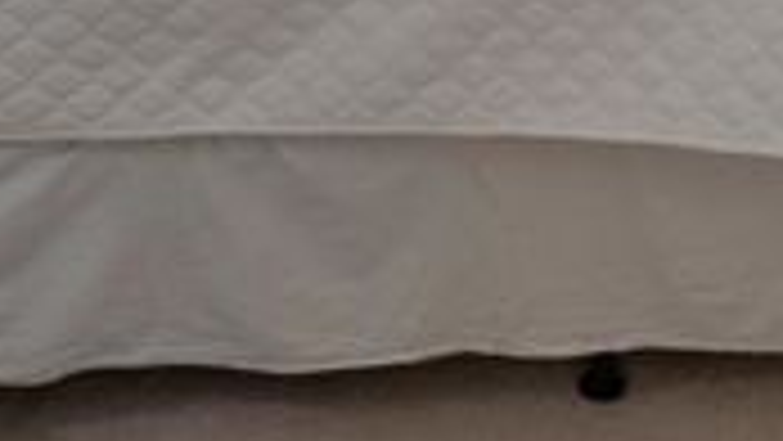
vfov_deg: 13.7
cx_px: 646
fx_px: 1412
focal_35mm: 68
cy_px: -556
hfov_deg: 30.1
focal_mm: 16
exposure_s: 1
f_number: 8
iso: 500
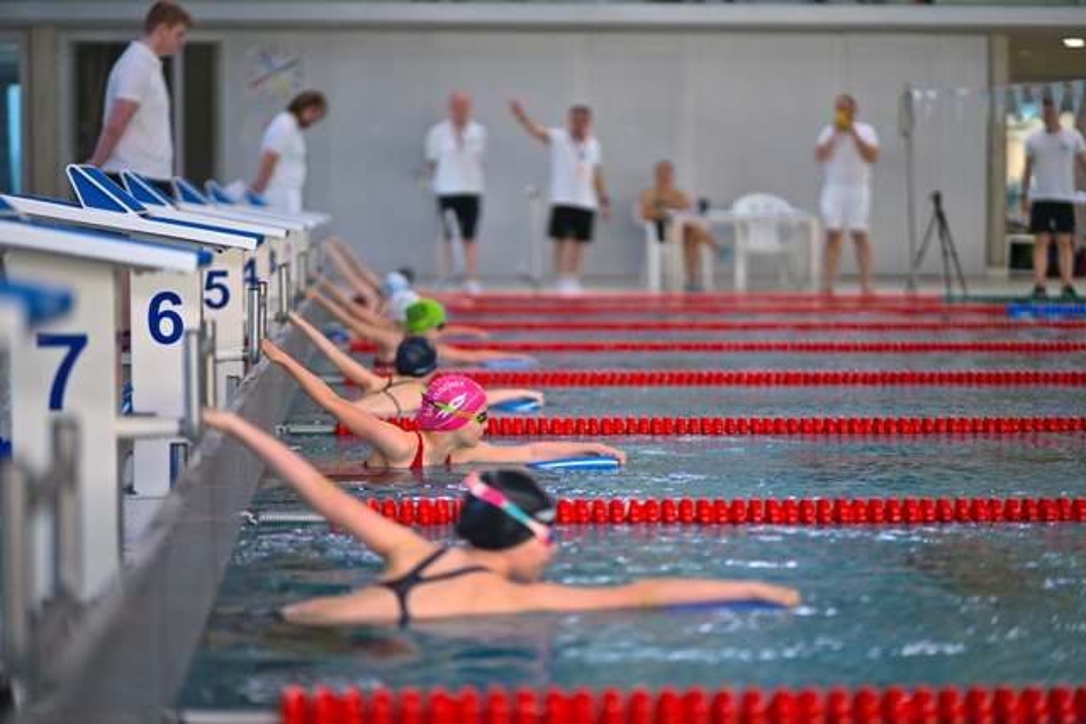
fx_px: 2565
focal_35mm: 85
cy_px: 362
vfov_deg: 16.1
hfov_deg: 23.9
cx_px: 543
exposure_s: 1/2000
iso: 1600
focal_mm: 85
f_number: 1.4
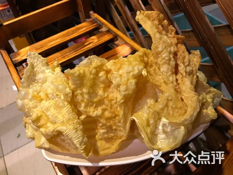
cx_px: 116
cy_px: 88
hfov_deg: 63.4
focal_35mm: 28
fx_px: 188
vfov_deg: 49.7
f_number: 1.8
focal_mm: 3.99
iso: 80
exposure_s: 1/17
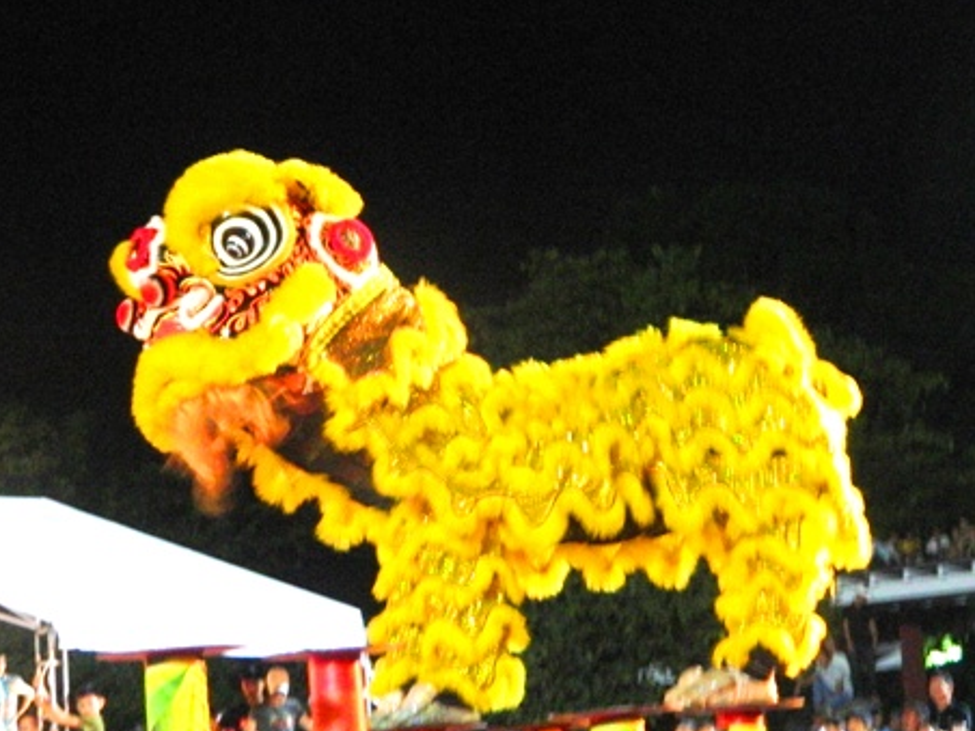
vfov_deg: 12.5
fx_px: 3352
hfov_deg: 16.5
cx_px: 440
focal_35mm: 119
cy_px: 349
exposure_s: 1/6
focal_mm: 15.1
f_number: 4.2
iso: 400
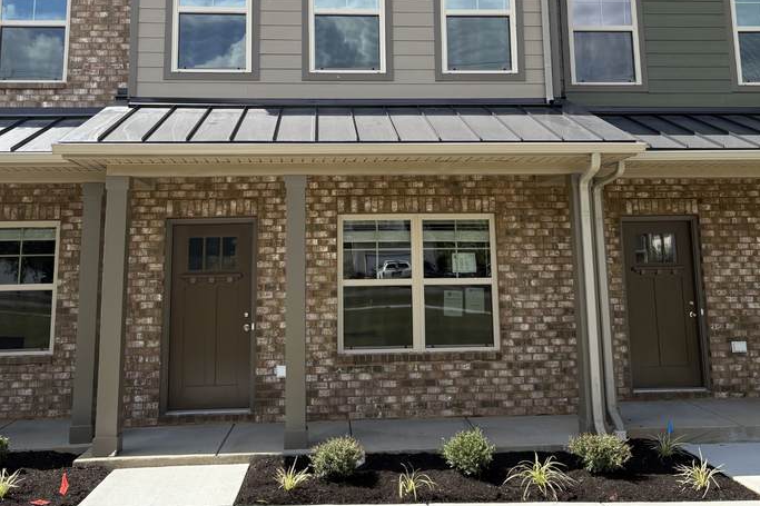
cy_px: 112
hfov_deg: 50.7
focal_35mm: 38
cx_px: 382
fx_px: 802
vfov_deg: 34.1
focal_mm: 5.96
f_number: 1.6
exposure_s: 1/2865
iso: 64
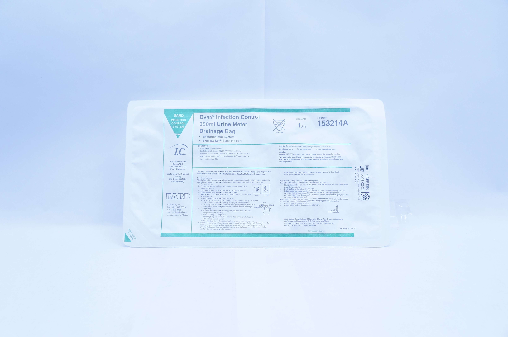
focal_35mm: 30
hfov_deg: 62.0
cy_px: 168
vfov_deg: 43.5
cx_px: 254
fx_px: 423
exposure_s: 1/250
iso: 800
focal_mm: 20
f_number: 4.5
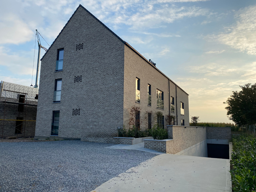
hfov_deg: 67.3
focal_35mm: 26
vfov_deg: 53.1
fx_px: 192
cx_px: 128
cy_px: 96
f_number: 1.8
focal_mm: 4.25
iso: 32
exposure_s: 1/1808
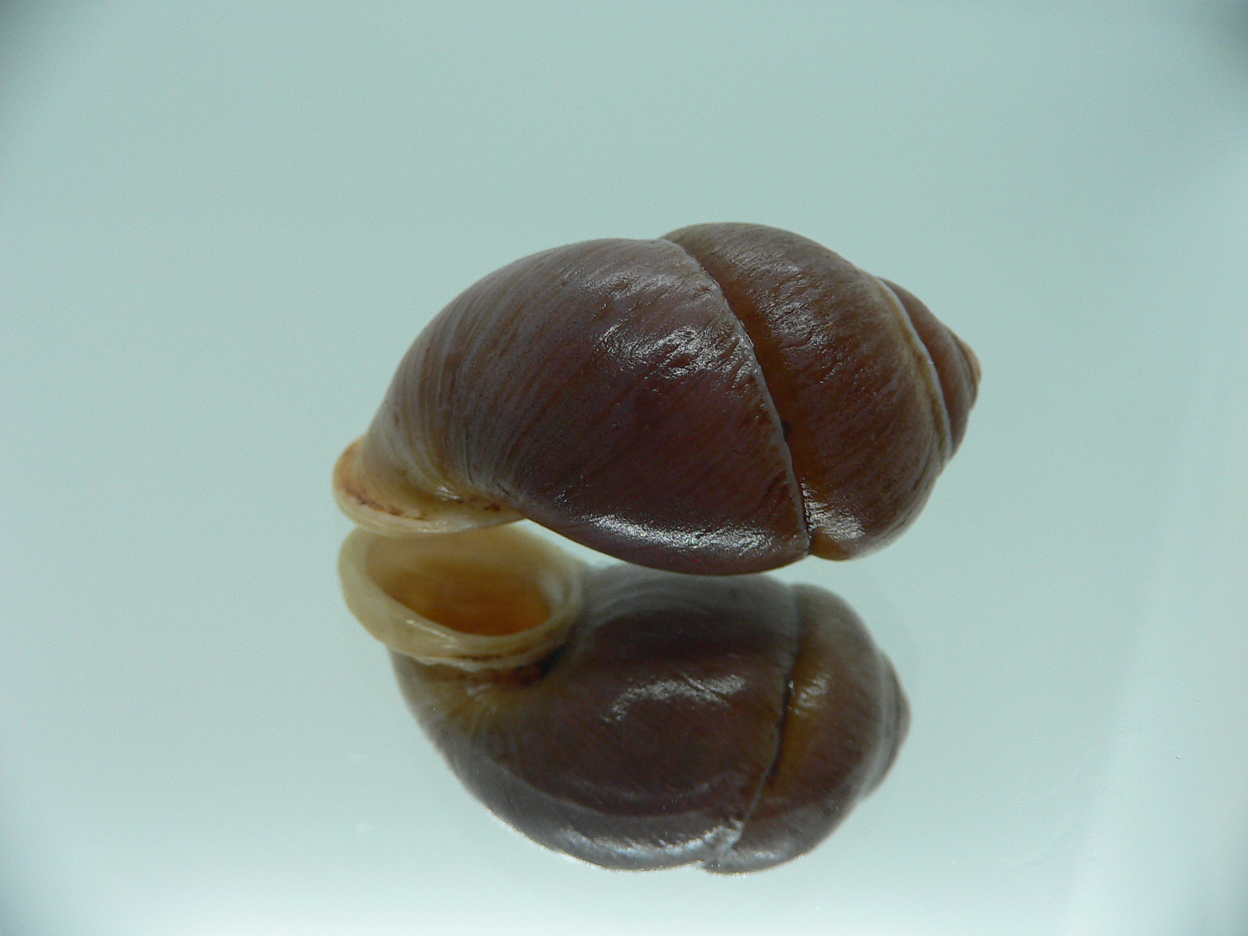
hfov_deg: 52.6
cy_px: 468
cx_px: 624
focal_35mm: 35
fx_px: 1262
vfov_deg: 40.7
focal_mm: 4.6
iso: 100
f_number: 2.8
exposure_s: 1/60
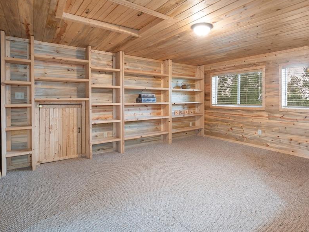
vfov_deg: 65.7
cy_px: 99
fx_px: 179
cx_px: 191
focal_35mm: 20
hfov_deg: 80.4
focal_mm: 16
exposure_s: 2
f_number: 5.6
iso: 200
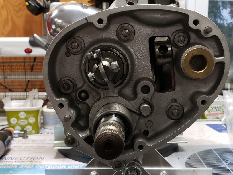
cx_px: 135
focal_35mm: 32
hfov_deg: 56.6
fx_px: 215
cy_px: 85
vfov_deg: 44.1
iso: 320
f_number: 2.4
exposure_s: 1/60
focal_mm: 4.3
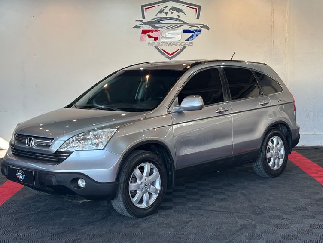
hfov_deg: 34.3
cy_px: 123
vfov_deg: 26.1
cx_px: 156
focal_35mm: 56
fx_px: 523
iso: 32
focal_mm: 5.96
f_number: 1.6
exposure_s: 1/189
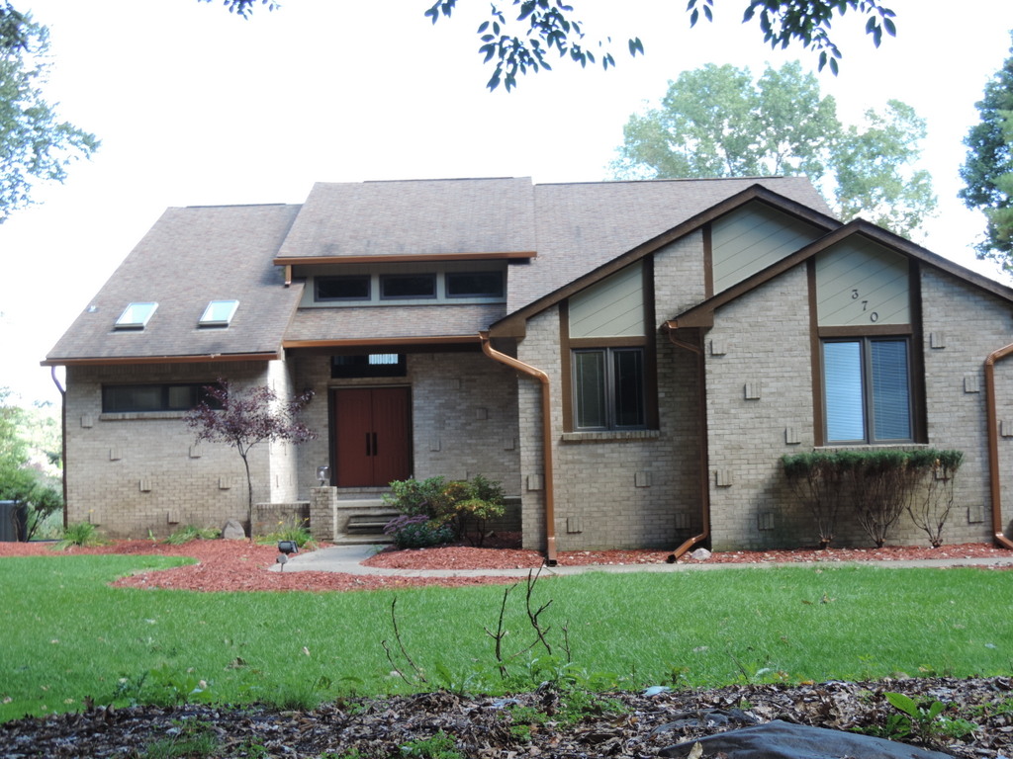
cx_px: 506
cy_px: 380
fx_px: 1375
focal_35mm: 47
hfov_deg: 40.4
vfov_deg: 30.9
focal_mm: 8.3
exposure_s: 1/50
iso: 80
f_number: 3.5
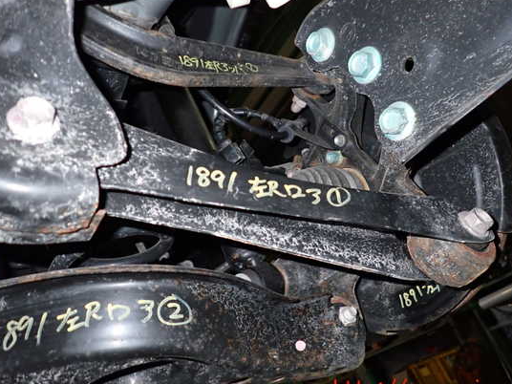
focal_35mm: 28
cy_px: 186
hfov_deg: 63.4
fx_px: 414
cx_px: 263
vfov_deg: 49.7
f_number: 5.6
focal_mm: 4.5
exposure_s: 1/30
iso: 500
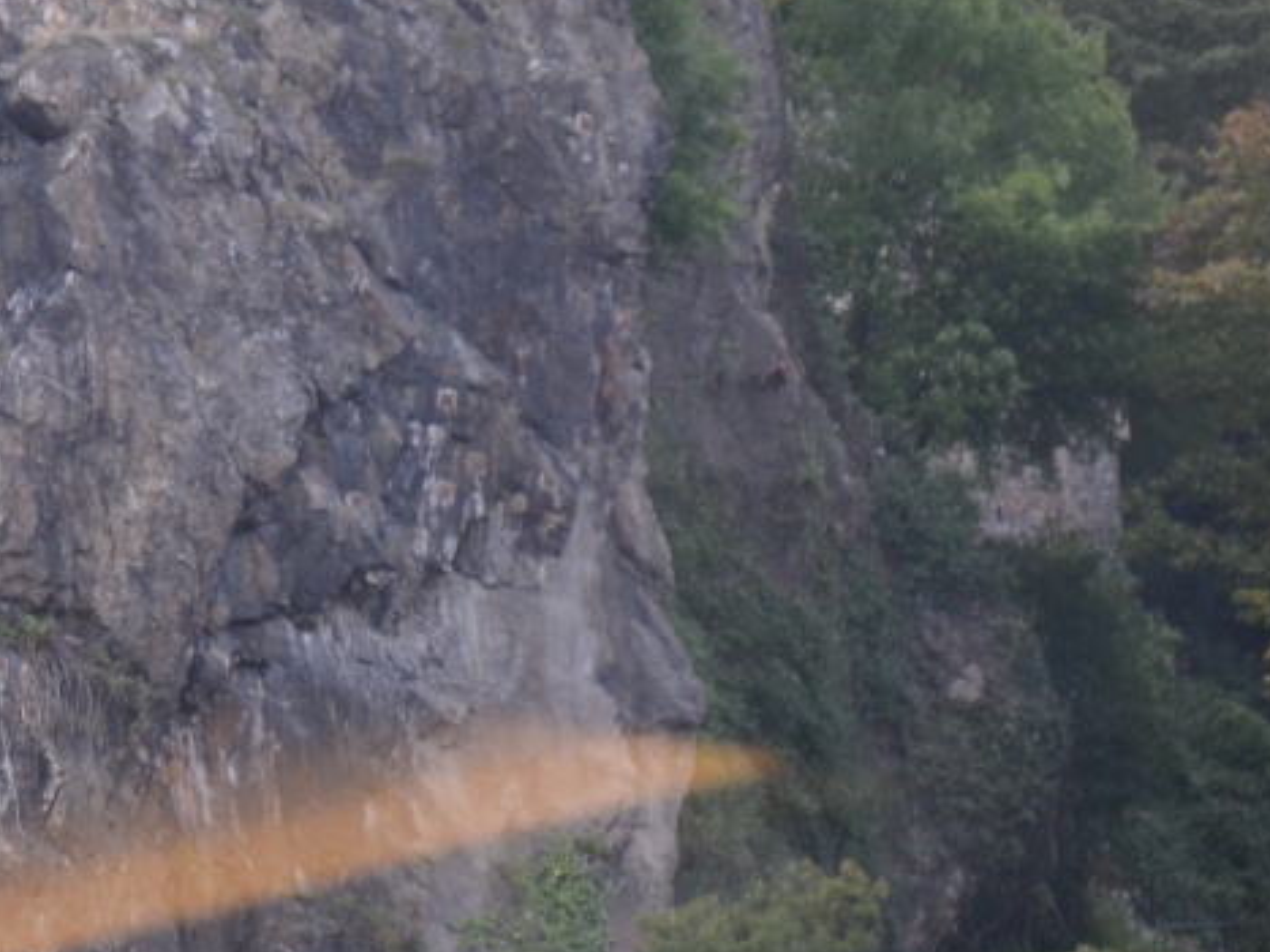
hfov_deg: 5.3
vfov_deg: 4.0
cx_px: -892
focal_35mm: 370
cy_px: -382
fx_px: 13558
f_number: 5.3
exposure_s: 1/40
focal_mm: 75
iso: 200
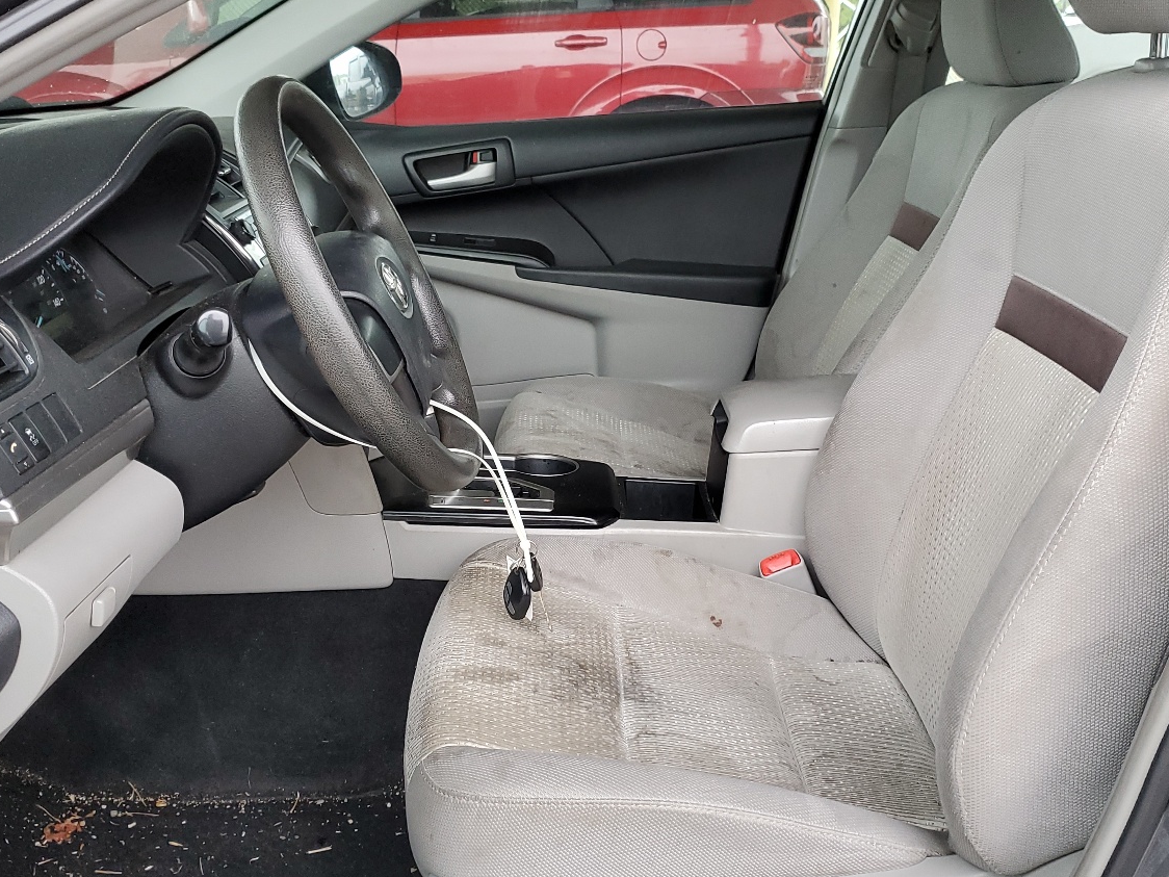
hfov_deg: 50.1
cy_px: 456
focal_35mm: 37
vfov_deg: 38.7
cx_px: 569
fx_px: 1250
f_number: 1.5
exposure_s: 1/120
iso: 79
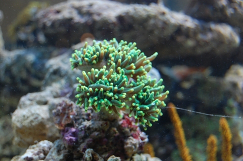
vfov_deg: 16.5
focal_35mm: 82
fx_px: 556
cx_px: 122
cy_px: 80
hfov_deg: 24.6
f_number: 5.6
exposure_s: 1/50
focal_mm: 55
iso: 400
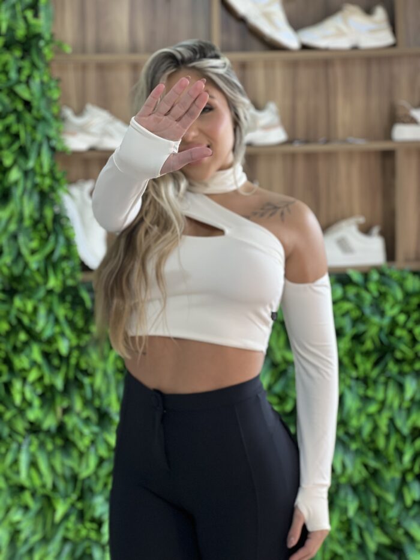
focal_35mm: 77
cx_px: 210
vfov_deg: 25.3
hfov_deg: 19.1
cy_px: 280
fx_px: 1245
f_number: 2.8
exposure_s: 1/120
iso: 160
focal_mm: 9
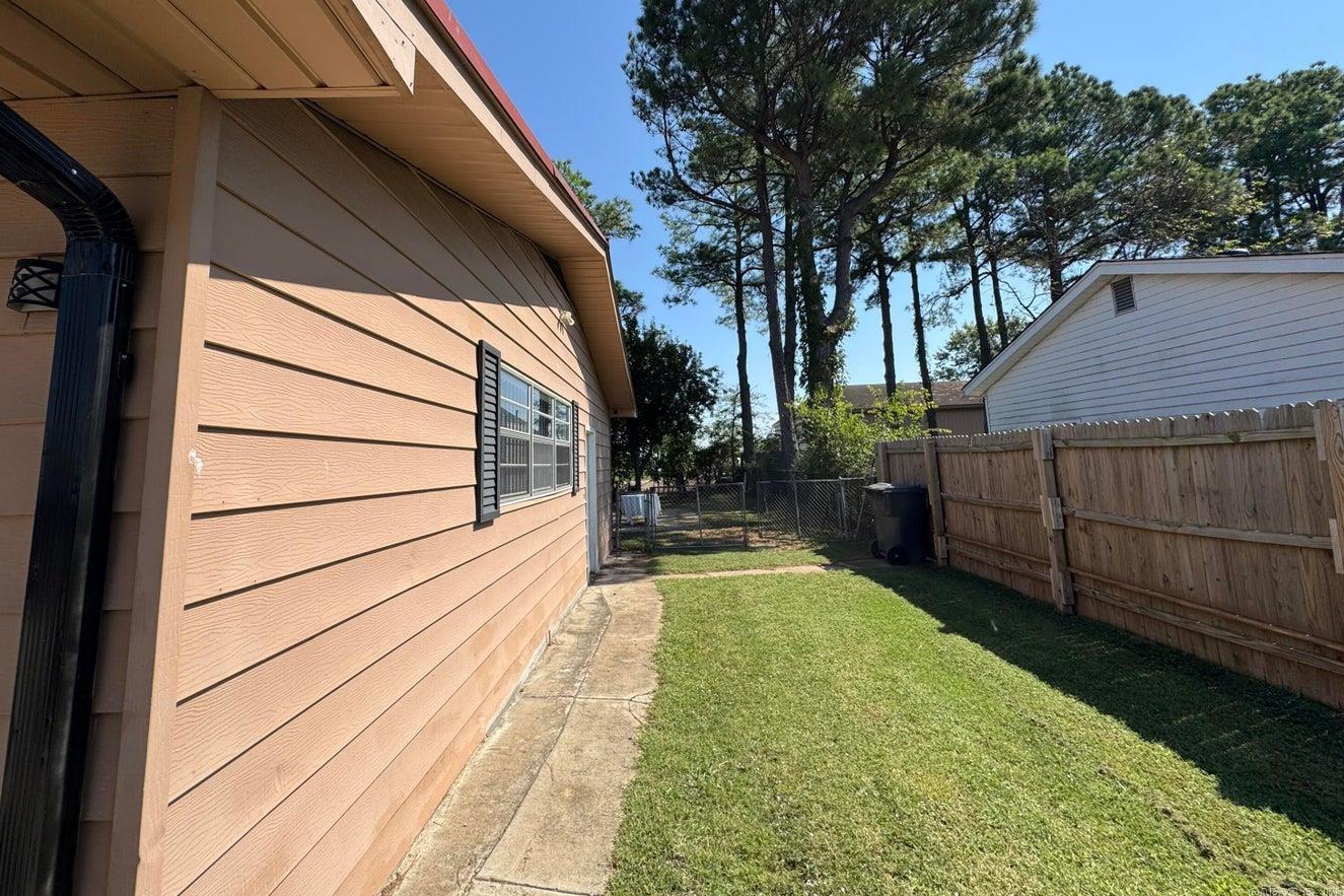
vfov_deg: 76.9
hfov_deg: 100.4
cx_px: 658
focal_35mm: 15
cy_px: 388
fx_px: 560
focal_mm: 2.22
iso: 50
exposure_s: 1/1880
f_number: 2.2
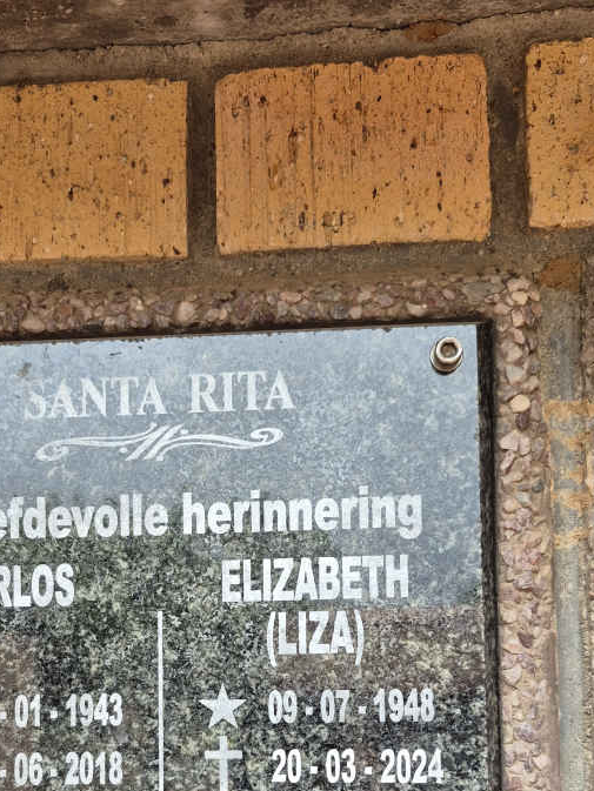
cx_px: 242
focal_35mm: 41
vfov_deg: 42.8
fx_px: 938
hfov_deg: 35.0
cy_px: 677
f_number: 1.8
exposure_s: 1/180
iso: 100
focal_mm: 5.4
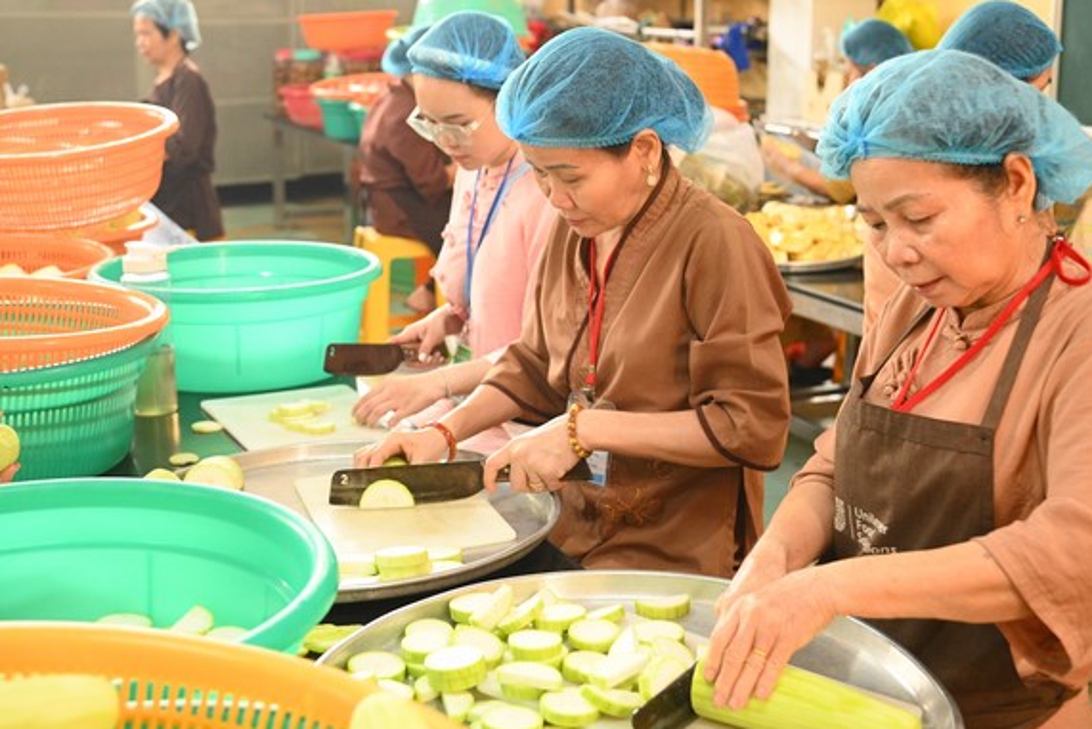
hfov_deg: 39.6
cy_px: 333
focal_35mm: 50
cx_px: 499
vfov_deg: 27.0
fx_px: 1517
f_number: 4
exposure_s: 1/125
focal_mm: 44
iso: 5000
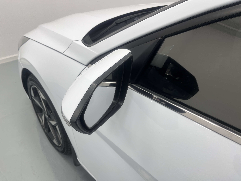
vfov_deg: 53.1
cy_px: 90
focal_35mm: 26
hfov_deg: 67.3
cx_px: 120
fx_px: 181
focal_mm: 5.1
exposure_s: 1/100
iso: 32
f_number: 1.6
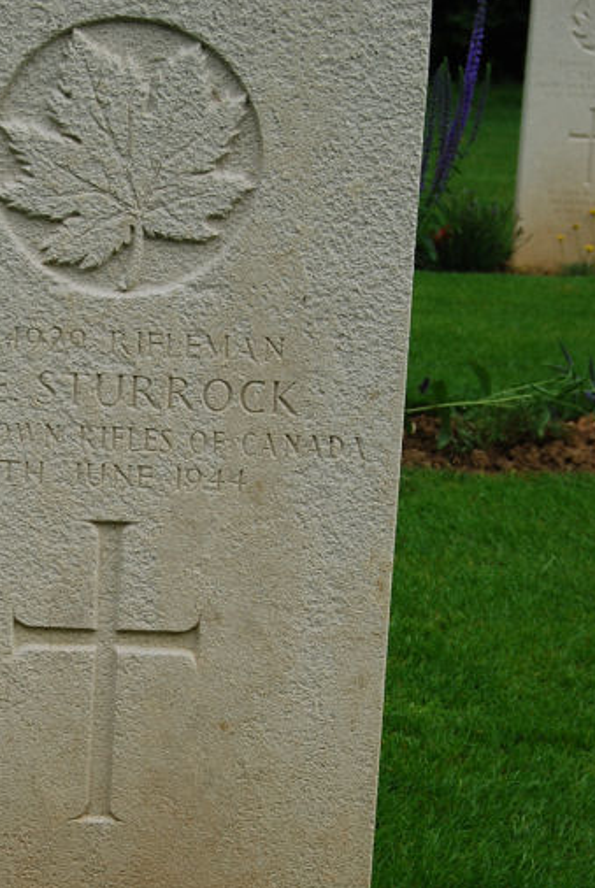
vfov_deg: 20.1
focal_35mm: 101
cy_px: 646
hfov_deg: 13.5
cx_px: 105
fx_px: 2495
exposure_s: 1/200
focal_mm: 38
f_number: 7.1
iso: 200
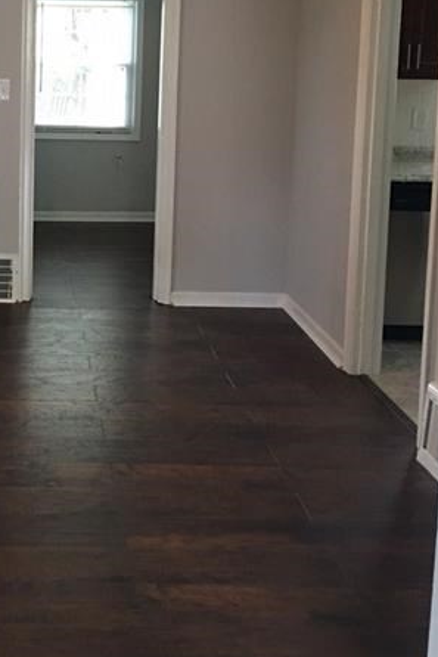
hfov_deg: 25.1
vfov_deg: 37.1
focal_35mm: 52
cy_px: 151
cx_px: 29
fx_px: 948
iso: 100
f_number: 2.2
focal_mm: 4.15
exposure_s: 1/15
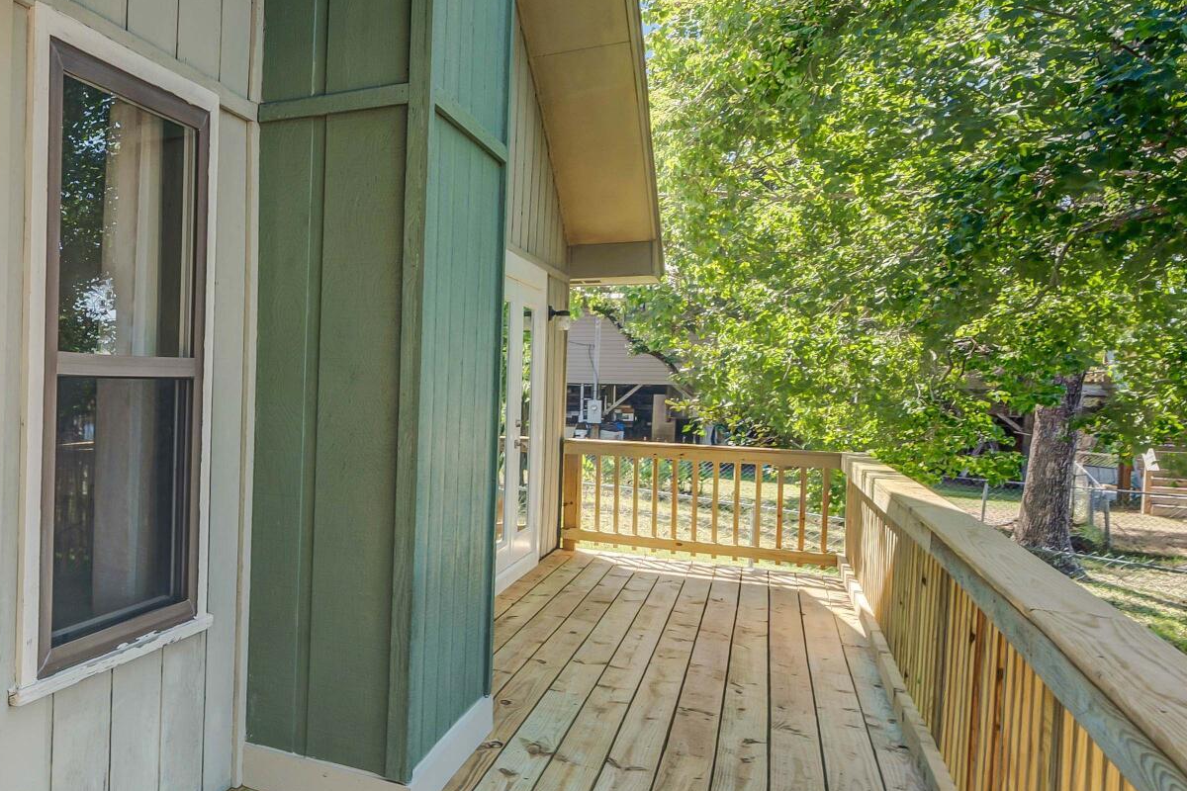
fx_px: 989
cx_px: -146
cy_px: 397
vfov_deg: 43.6
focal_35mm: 30
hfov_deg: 45.0
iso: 100
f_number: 5.6
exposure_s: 1/250
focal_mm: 12
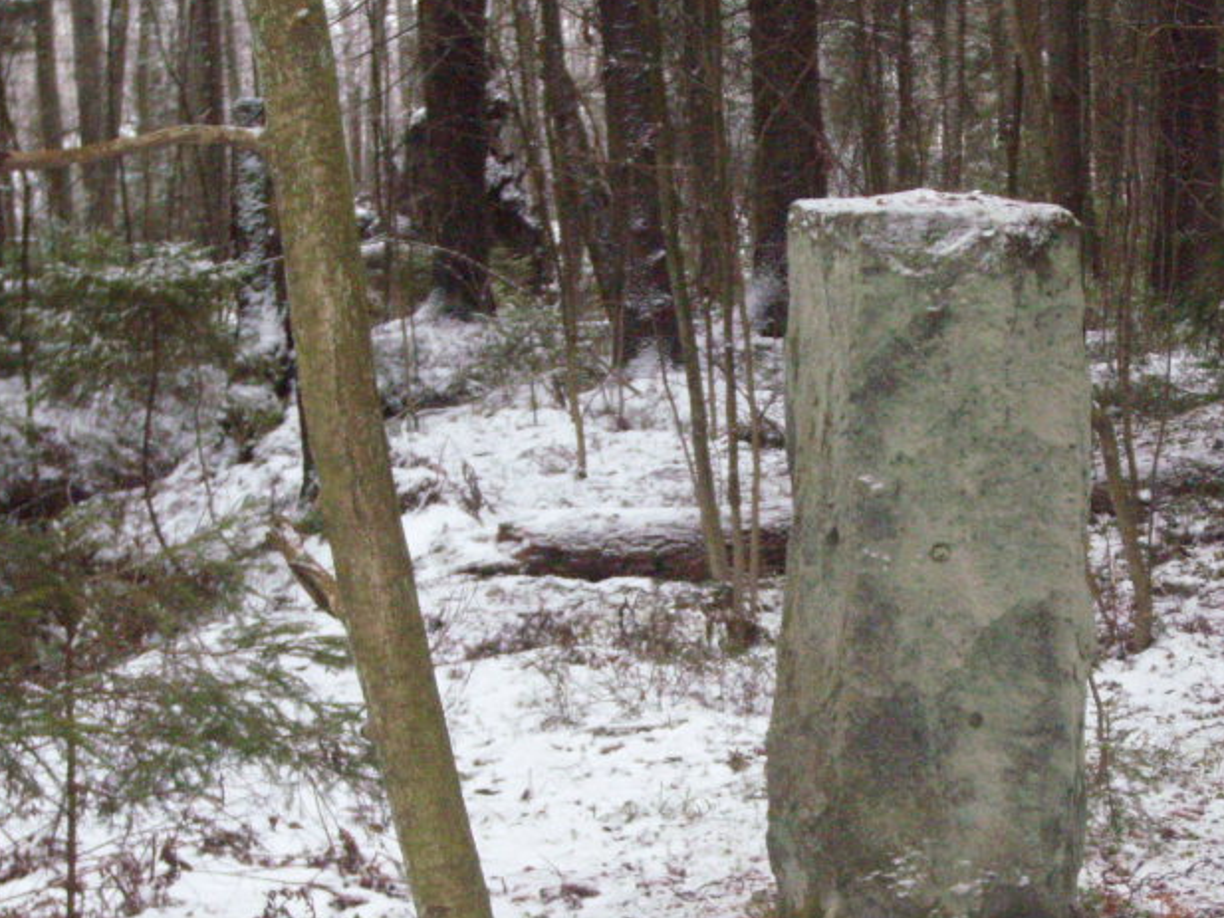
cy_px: 591
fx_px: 3112
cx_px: 926
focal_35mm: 88
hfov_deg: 22.0
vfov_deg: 16.8
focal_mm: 8.9
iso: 800
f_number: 3.4
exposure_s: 1/60
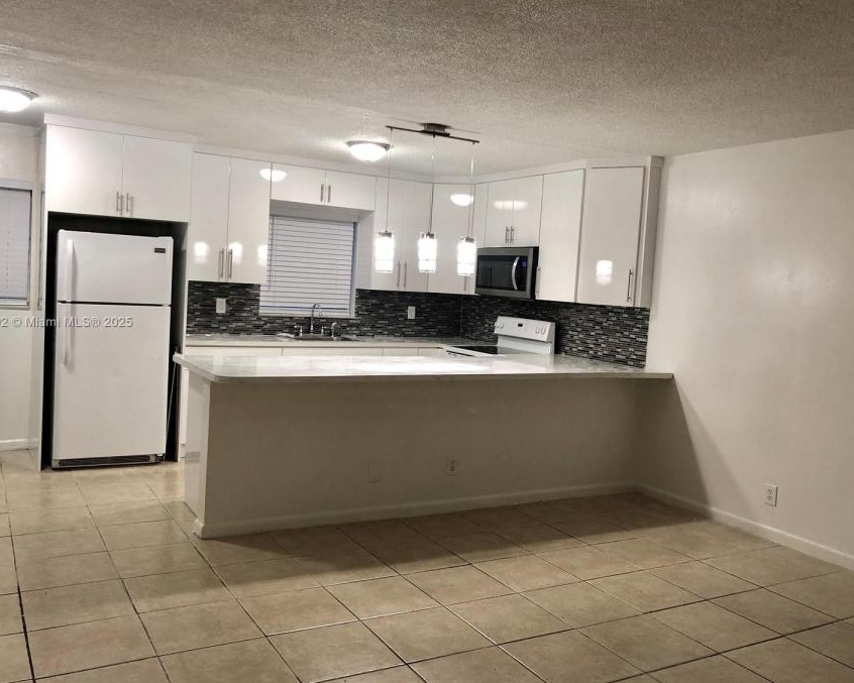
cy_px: 323
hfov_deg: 57.2
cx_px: 423
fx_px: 784
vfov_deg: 47.1
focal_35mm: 31
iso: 32
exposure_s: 1/24
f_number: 1.8
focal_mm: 4
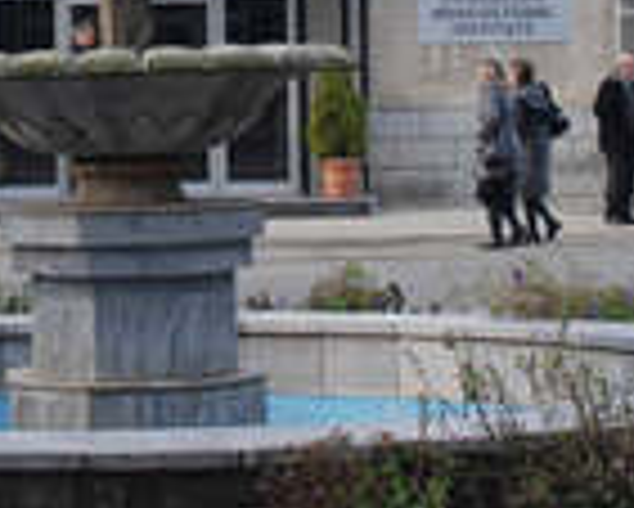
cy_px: -173
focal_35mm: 192
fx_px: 3606
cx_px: 193
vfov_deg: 7.9
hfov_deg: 10.0
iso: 100
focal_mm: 31
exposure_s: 1/125
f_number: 20
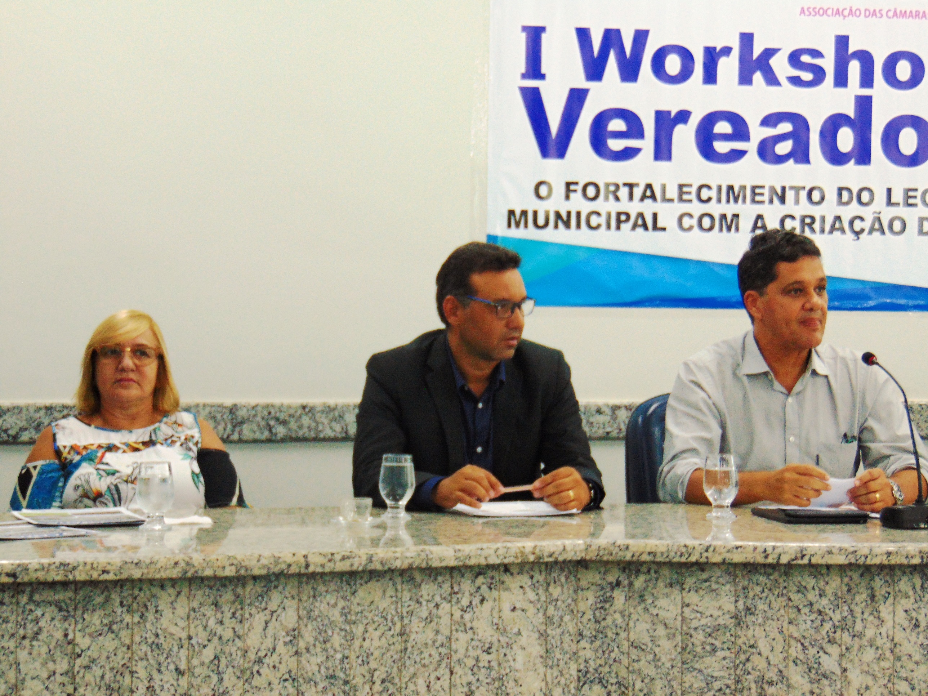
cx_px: 464
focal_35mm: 108
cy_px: 348
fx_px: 2895
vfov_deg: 13.7
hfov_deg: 18.2
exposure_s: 1/30
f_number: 3.9
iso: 160
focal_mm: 19.4
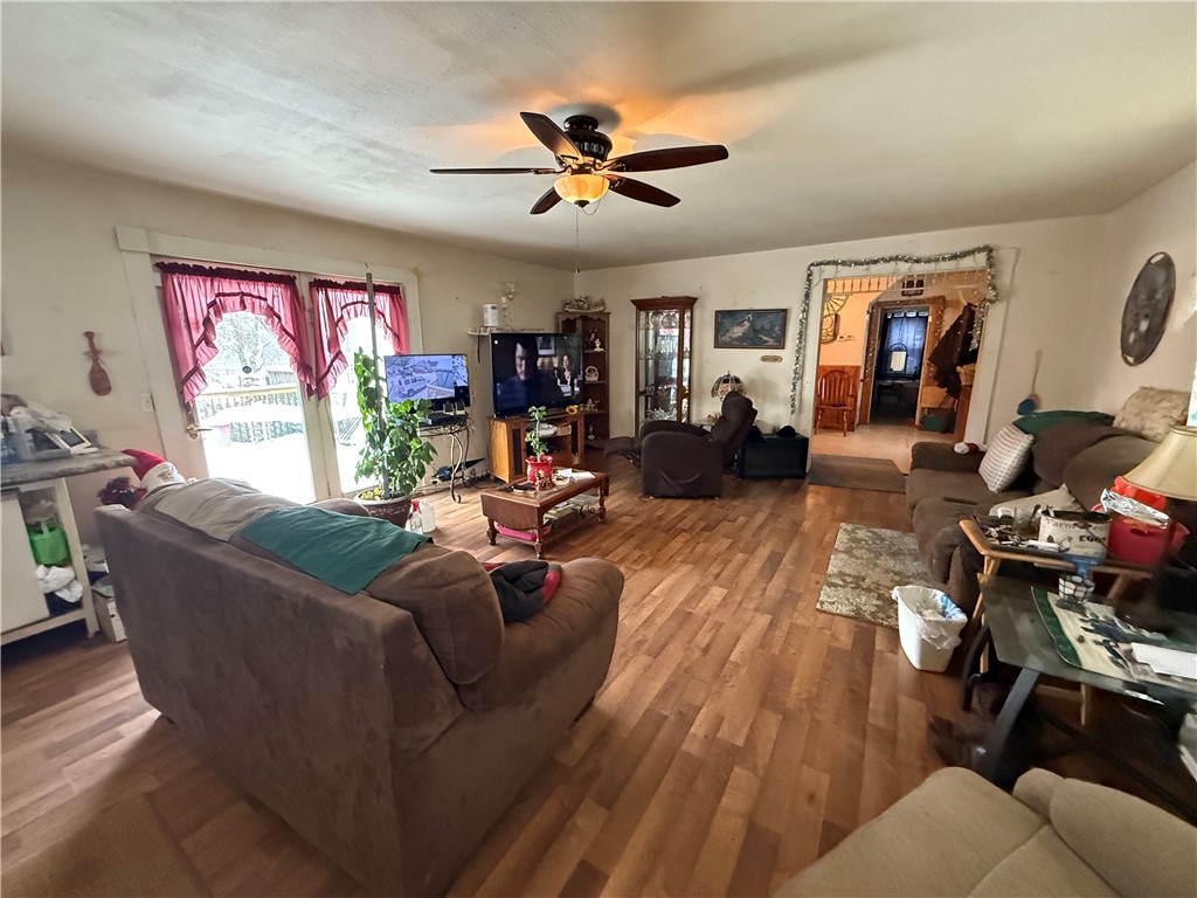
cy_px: 449
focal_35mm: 14
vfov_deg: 85.7
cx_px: 598
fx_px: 484
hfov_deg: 102.1
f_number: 2.2
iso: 1000
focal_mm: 2.22
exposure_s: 1/60
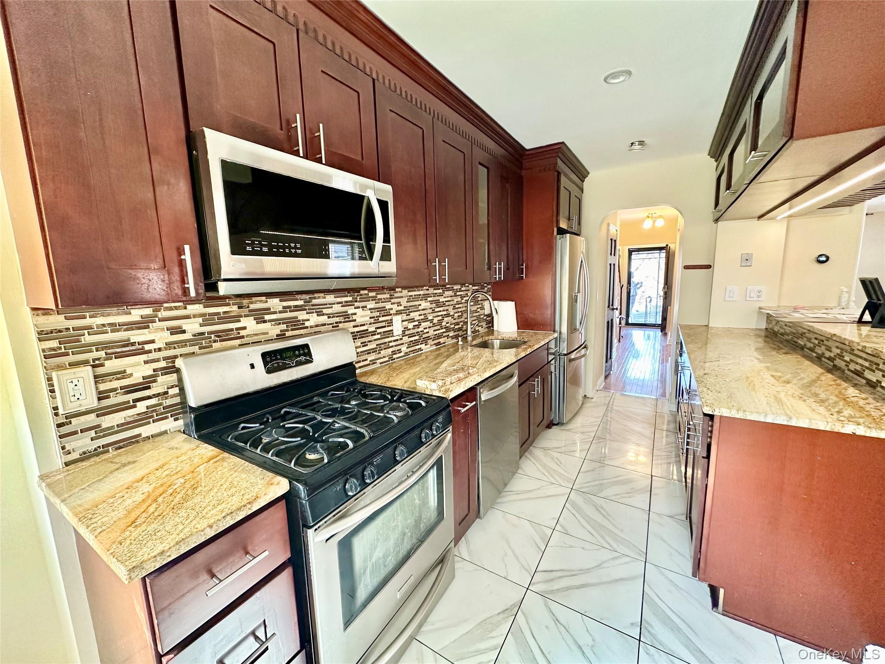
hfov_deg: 102.1
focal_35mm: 14
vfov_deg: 85.7
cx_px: 442
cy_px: 332
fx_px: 358
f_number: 2.2
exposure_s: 1/120
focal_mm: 2.22
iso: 250
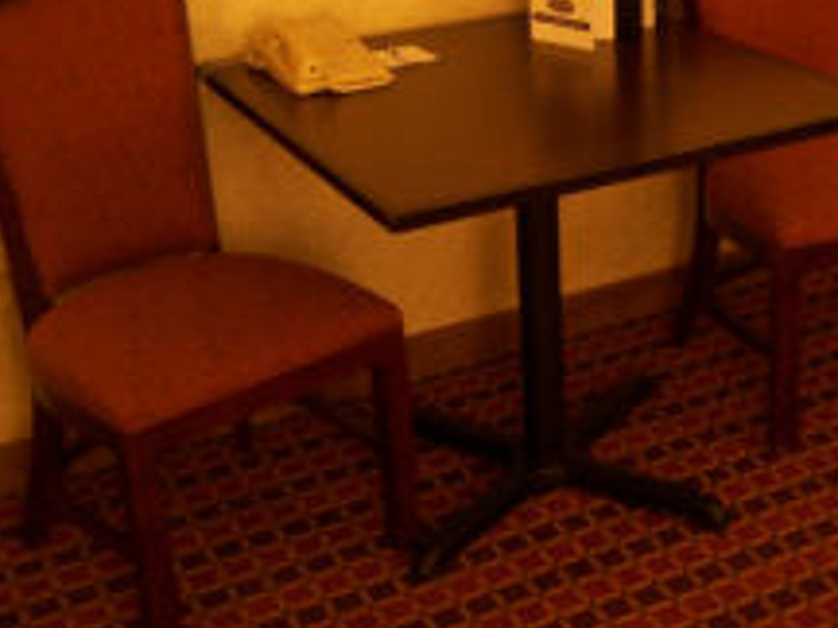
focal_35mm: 61
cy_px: 120
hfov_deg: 30.8
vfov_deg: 23.6
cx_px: 683
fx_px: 1477
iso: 80
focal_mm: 5.5
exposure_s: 1/2
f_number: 3.4
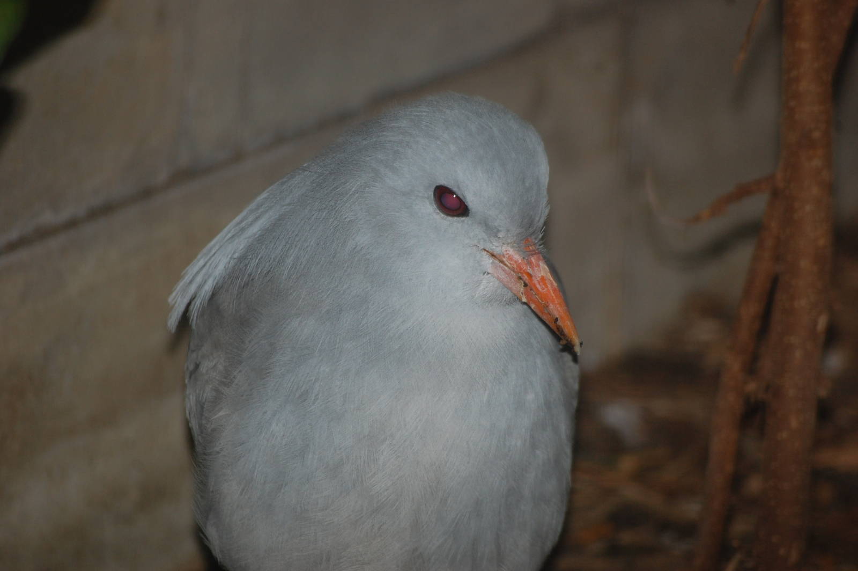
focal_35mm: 300
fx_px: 7144
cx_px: 429
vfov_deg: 4.6
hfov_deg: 6.9
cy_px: 286
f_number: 5.6
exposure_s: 1/60
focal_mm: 200
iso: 400
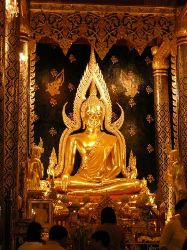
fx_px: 540
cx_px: 94
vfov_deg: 26.0
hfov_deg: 19.6
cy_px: 125
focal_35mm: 75
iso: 218
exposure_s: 1/8
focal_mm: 15.7
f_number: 3.9
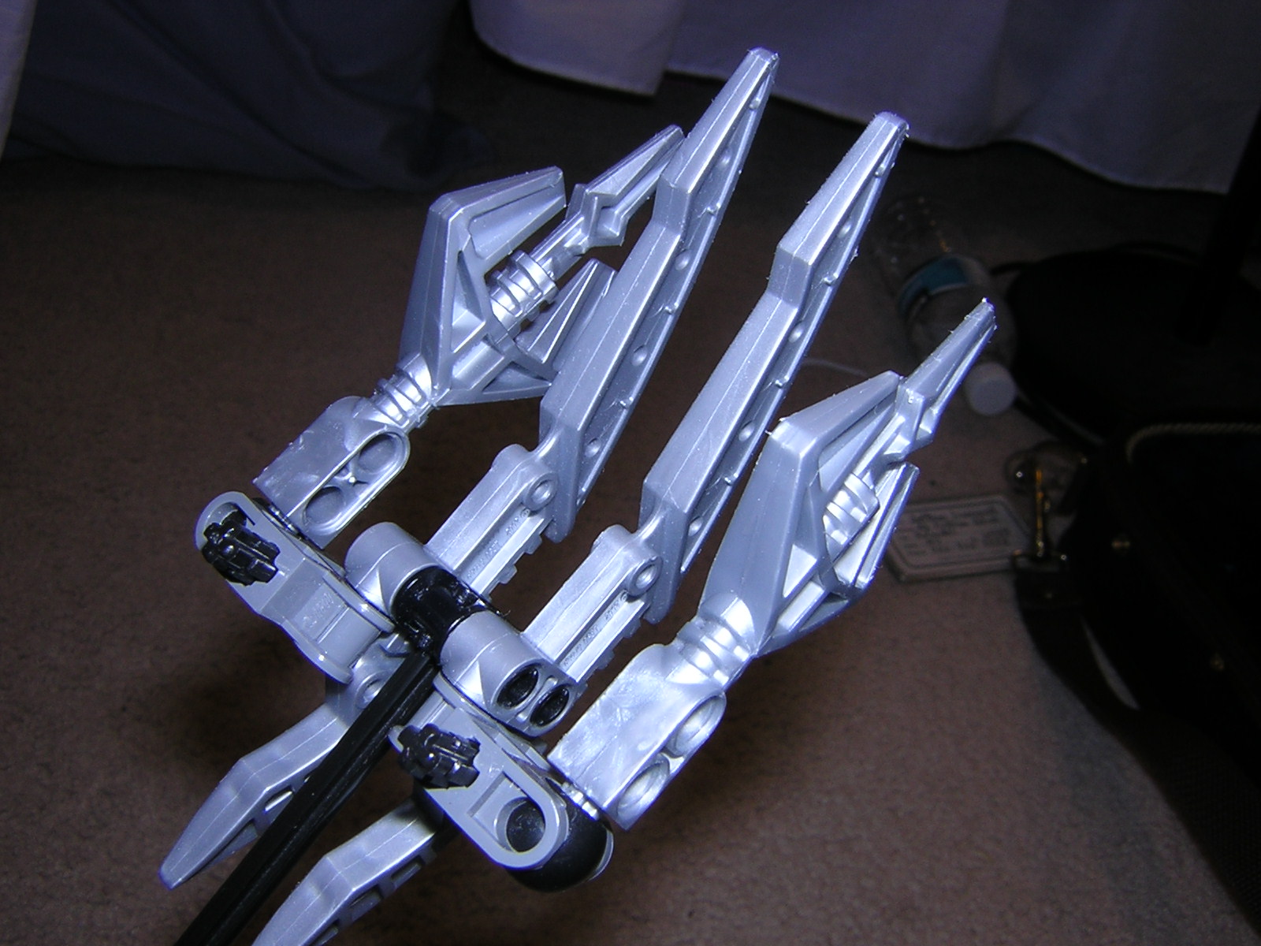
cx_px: 630
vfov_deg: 39.7
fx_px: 1311
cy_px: 473
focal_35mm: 36
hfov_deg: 51.4
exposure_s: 1/60.1
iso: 100
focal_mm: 4.7
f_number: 5.2
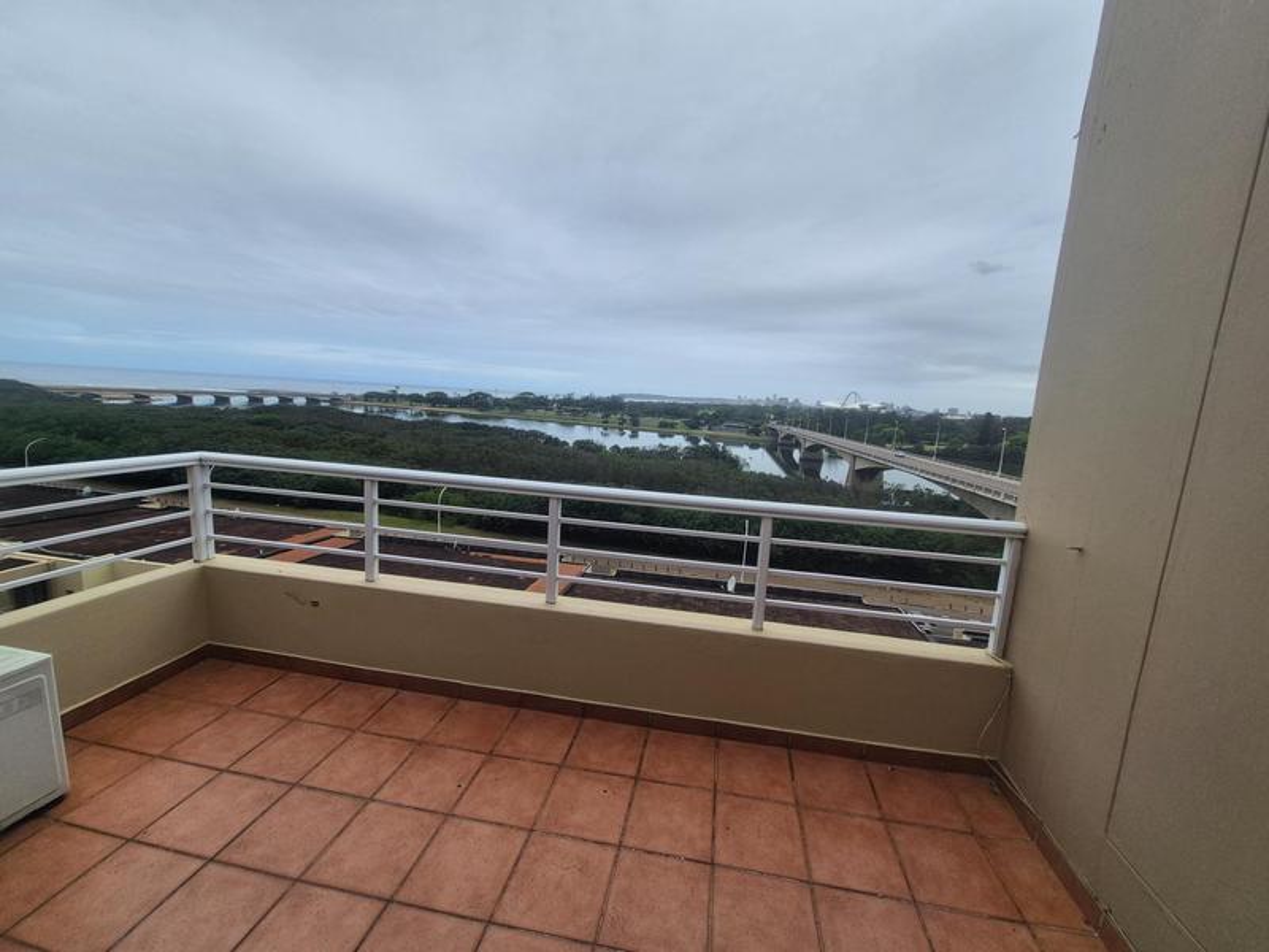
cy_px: 476
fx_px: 477
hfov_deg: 106.2
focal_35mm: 13
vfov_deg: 89.9
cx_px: 634
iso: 50
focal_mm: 1.74
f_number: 2.2
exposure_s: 1/2216
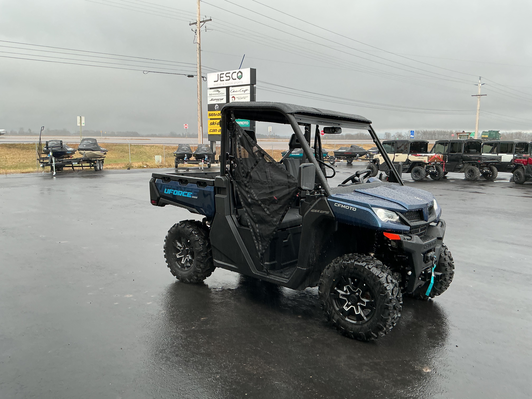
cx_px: 266
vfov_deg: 48.2
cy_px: 200
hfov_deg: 61.7
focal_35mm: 29
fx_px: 446
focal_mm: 3
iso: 40
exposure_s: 1/120
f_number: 1.8
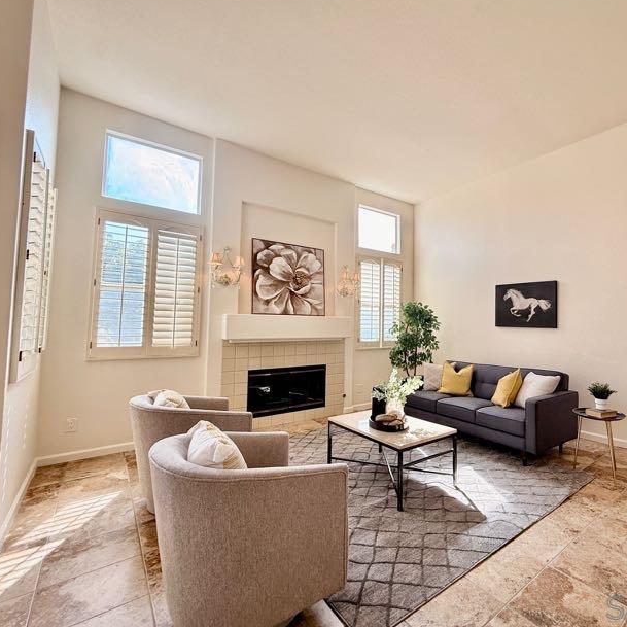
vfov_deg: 84.0
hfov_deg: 80.9
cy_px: 307
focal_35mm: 17
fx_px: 348
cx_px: 423
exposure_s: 1/234
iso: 64
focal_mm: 2.22
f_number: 2.2
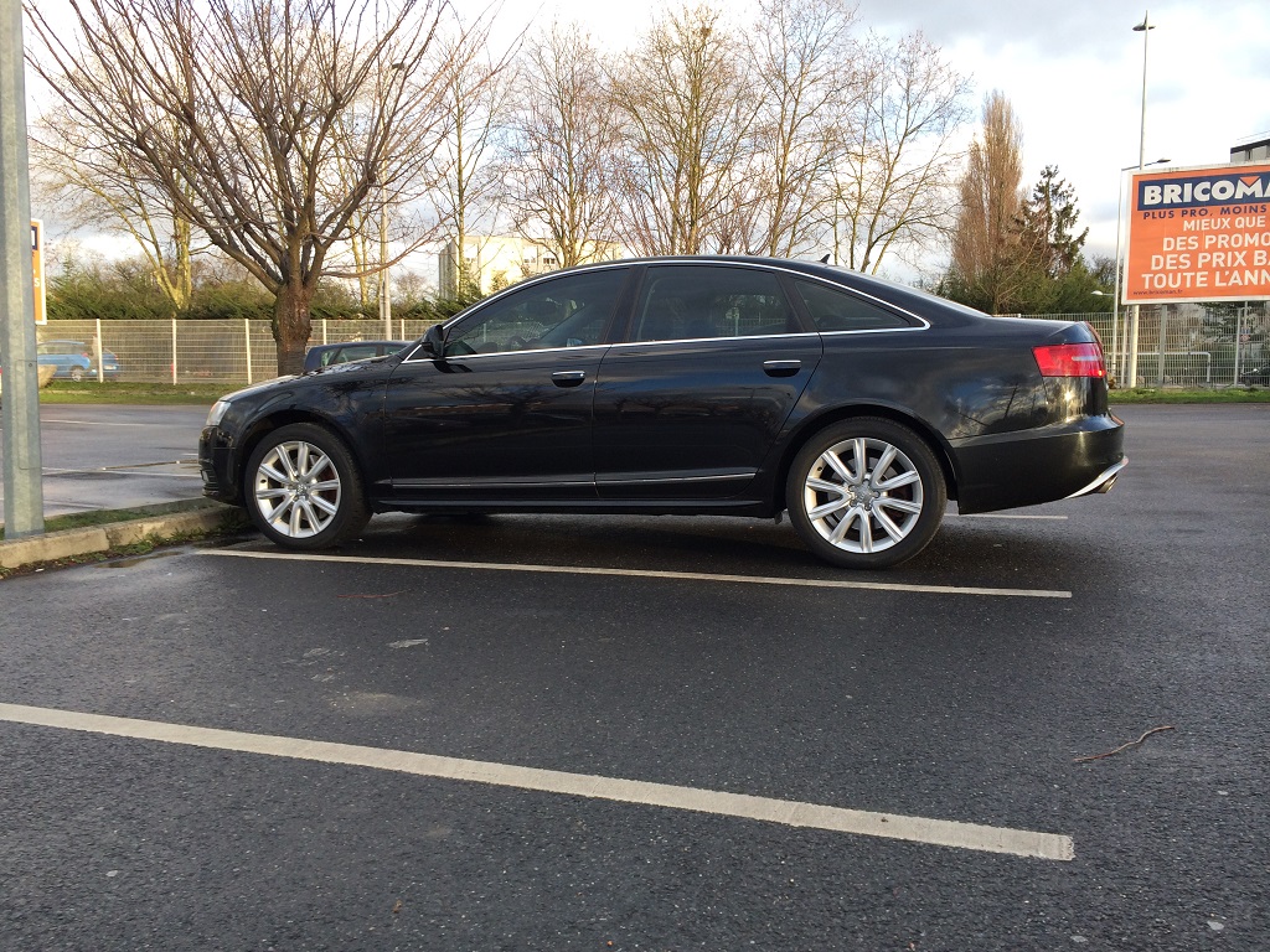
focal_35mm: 30
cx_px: 635
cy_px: 476
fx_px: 1101
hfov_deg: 60.0
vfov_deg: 46.8
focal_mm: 4.12
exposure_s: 1/189
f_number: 2.2
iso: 32
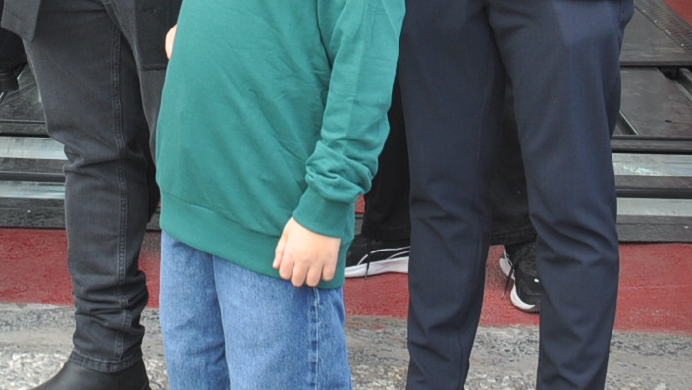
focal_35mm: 105
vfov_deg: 10.9
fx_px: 1927
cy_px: -283
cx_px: 100
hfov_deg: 20.0
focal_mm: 22
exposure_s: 1/50
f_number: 7.1
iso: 200
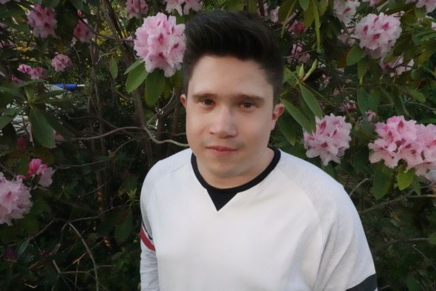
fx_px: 291
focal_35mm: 24
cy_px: 146
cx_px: 218
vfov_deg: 53.2
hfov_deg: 73.7
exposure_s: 1/320
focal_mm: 8.8
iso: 12800
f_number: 11
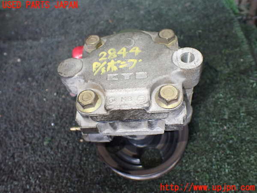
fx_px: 223
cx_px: 128
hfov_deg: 60.0
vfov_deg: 46.8
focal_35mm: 30
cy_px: 96
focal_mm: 5.4
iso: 800
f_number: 2.3
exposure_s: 1/100
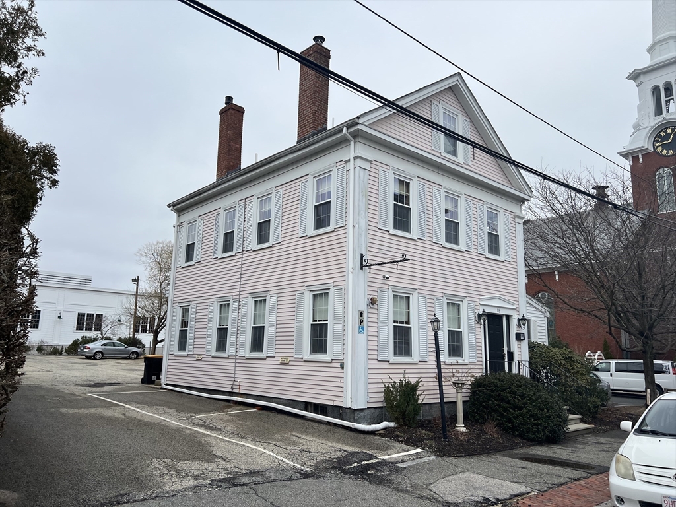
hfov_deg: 67.3
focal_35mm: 26
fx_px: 508
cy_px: 254
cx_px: 338
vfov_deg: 53.1
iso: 50
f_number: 1.5
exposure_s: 1/5882
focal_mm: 5.7
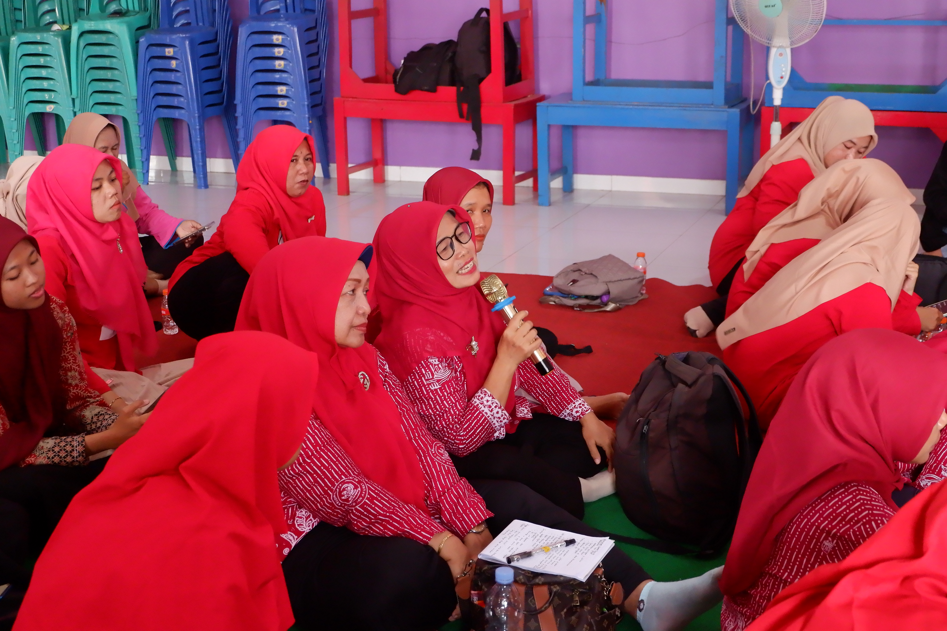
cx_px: 474
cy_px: 316
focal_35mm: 53
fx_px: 1394
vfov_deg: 25.5
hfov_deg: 37.5
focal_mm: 35.5
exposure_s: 1/75
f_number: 5
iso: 3200
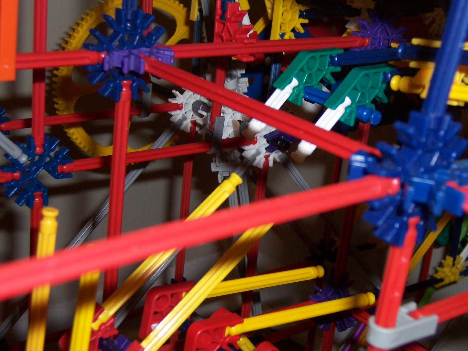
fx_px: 811
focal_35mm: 60
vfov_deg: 24.4
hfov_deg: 32.2
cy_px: 176
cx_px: 234
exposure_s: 1/90
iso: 140
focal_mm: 10
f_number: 4
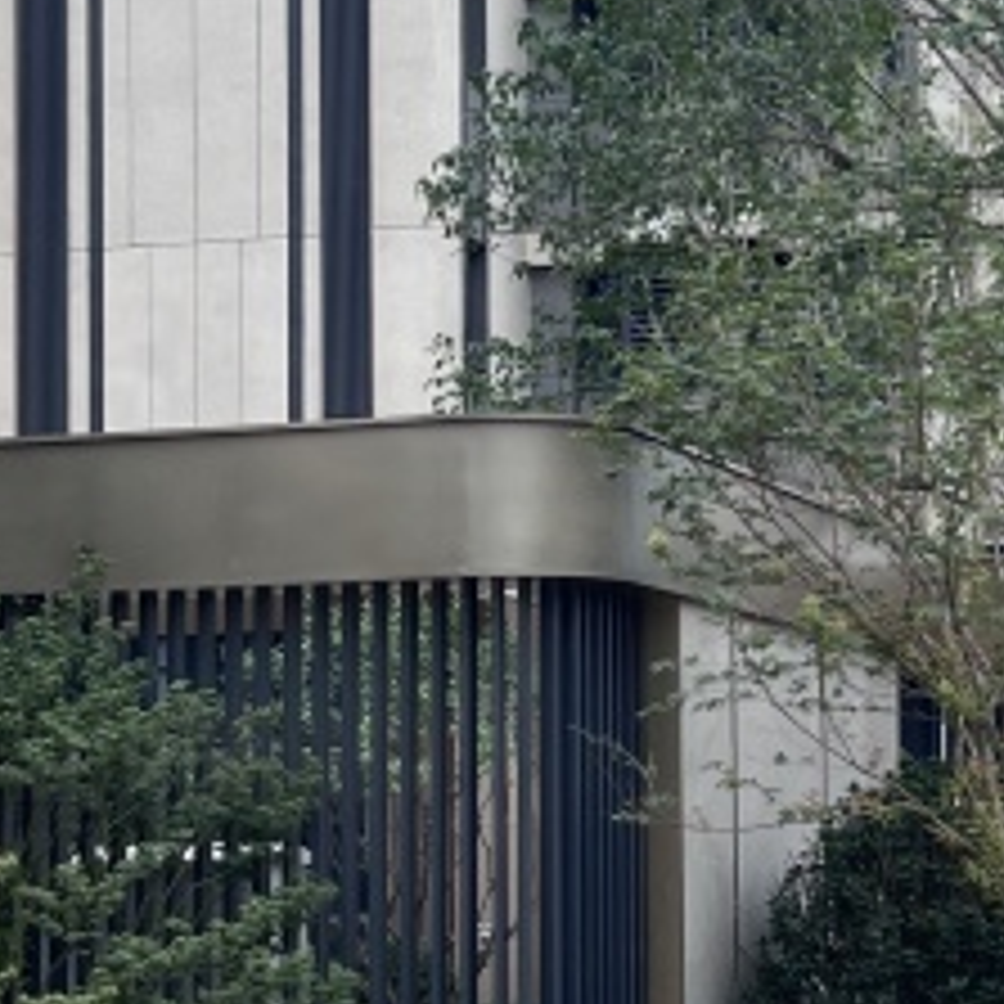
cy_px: 666
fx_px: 3380
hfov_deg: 16.8
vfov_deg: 16.9
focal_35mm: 103
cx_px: 716
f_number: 1.5
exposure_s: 1/658
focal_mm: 5.7
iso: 50
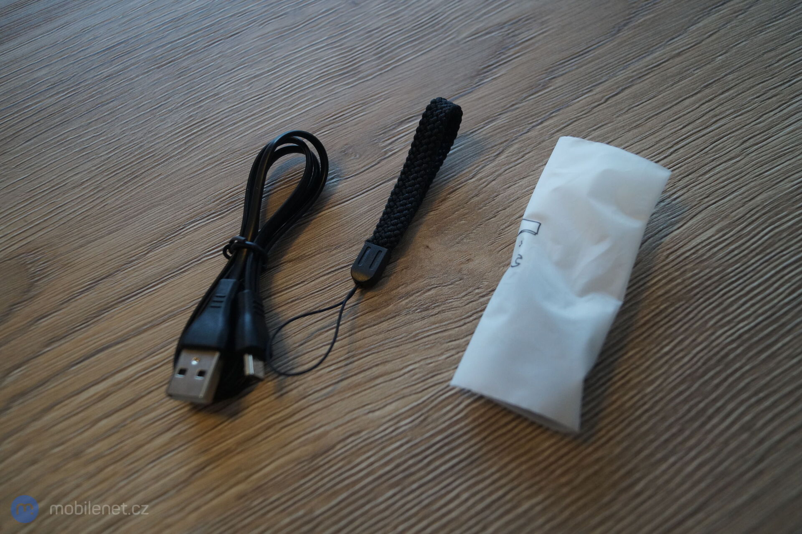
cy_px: 267
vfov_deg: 36.8
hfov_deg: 53.2
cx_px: 401
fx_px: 802
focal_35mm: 36
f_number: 4
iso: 640
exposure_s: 1/160
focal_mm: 24
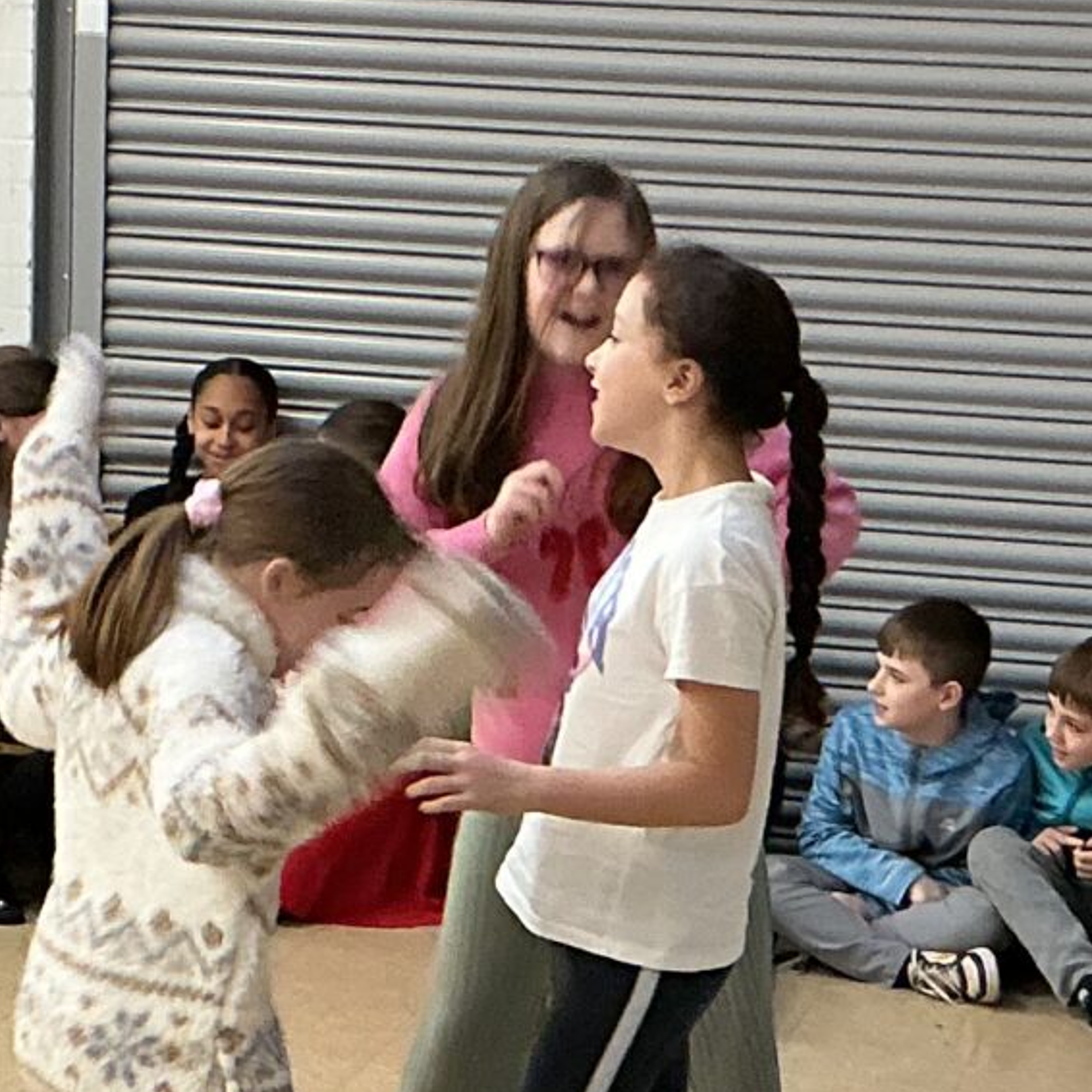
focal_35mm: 116
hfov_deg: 15.0
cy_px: 963
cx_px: 448
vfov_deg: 14.9
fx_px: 4140
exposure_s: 1/50
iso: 80
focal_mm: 3
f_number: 1.8
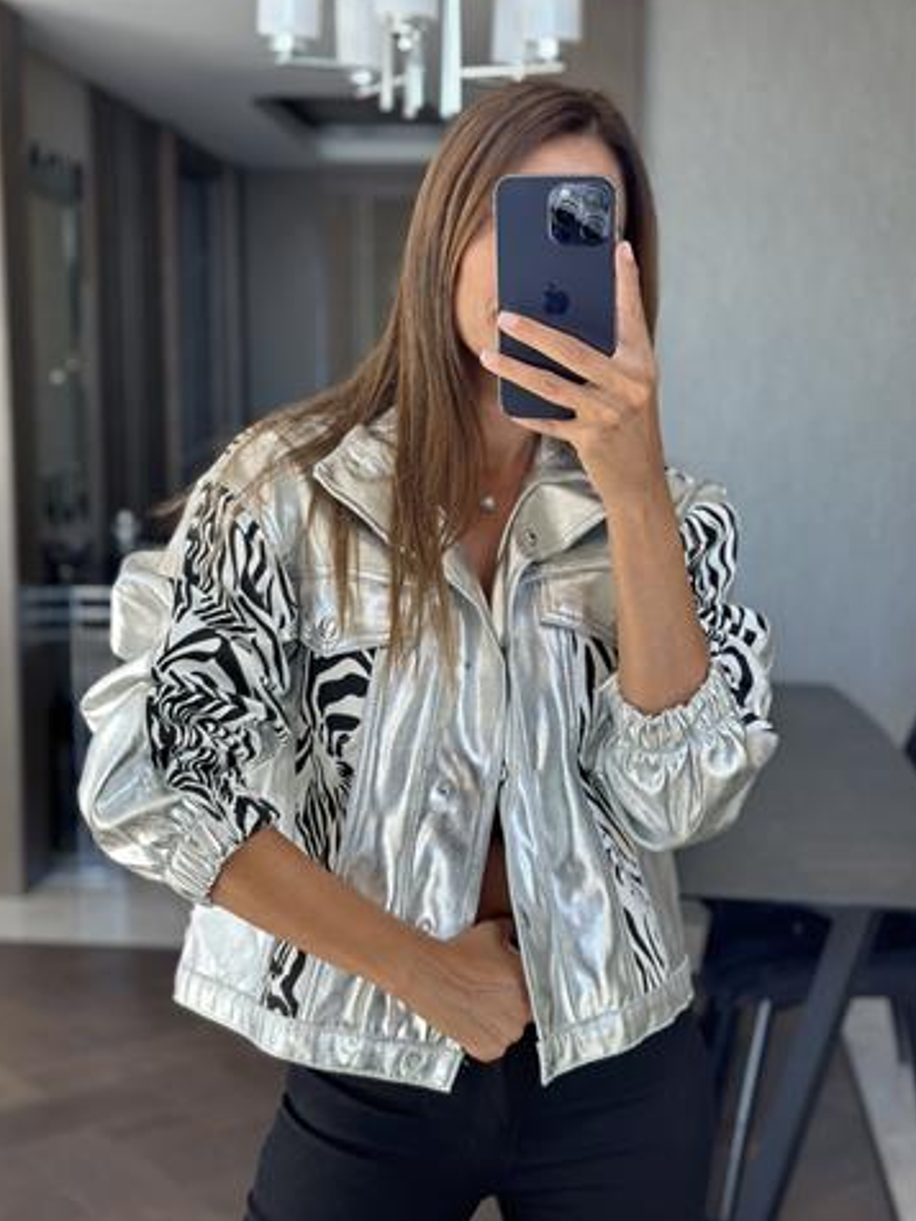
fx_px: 1799
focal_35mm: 51
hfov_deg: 28.6
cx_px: 434
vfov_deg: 37.5
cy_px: 618
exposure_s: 1/121
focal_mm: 6.86
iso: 80
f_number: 1.78
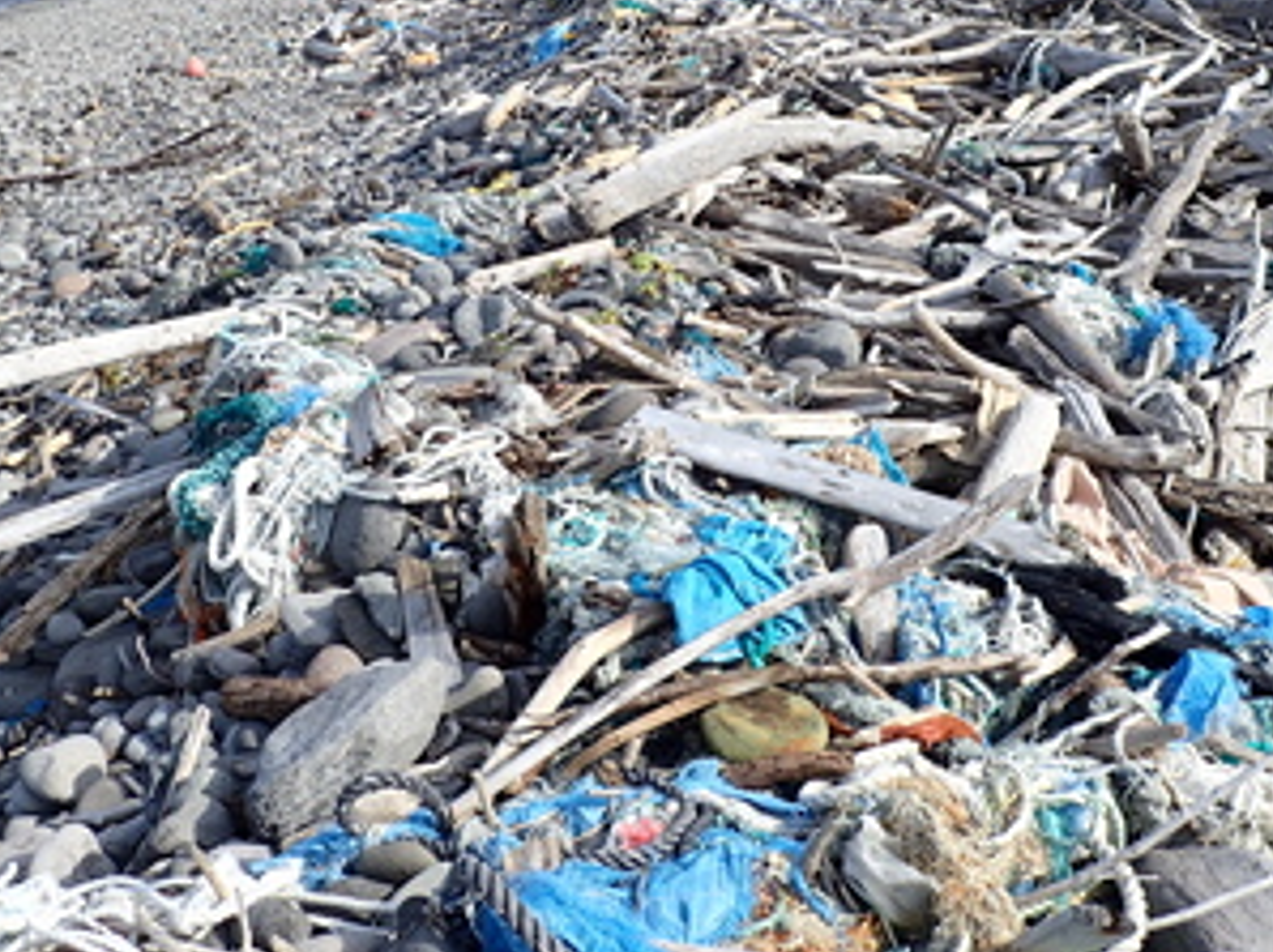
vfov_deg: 32.6
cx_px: 547
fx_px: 1580
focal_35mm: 43
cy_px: 179
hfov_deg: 43.8
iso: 100
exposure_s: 1/160
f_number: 8
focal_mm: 4.5
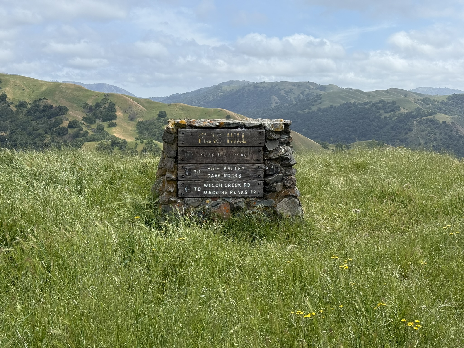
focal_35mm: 48
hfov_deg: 39.7
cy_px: 174
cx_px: 232
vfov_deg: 30.3
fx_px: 643
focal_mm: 6.76
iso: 64
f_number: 1.78
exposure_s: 1/4878
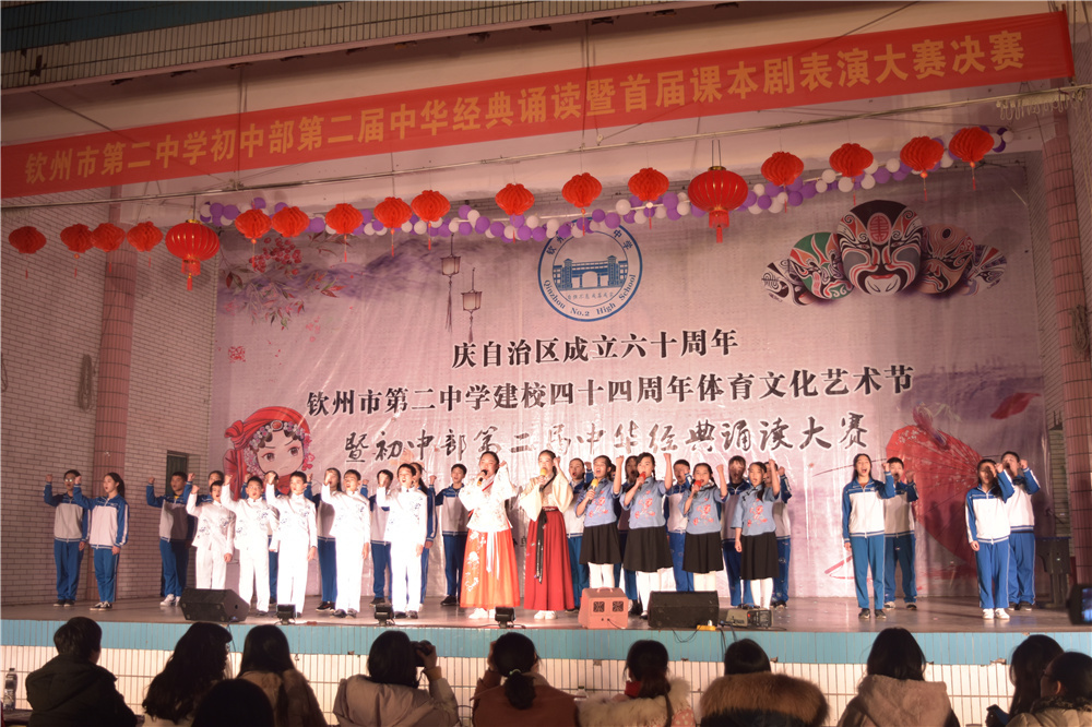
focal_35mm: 38
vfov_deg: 35.5
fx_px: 1137
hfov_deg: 51.3
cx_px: 546
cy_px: 364
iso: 320
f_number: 4
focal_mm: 25
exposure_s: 1/60
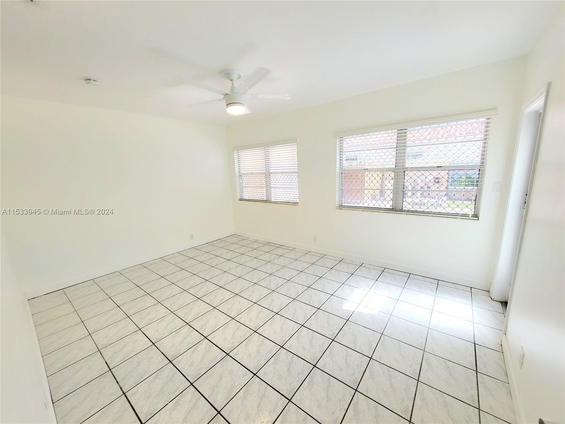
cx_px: 282
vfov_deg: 89.9
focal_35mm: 13
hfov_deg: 106.2
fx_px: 212
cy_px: 212
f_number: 2.2
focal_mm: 1.74
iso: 32
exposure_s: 1/185
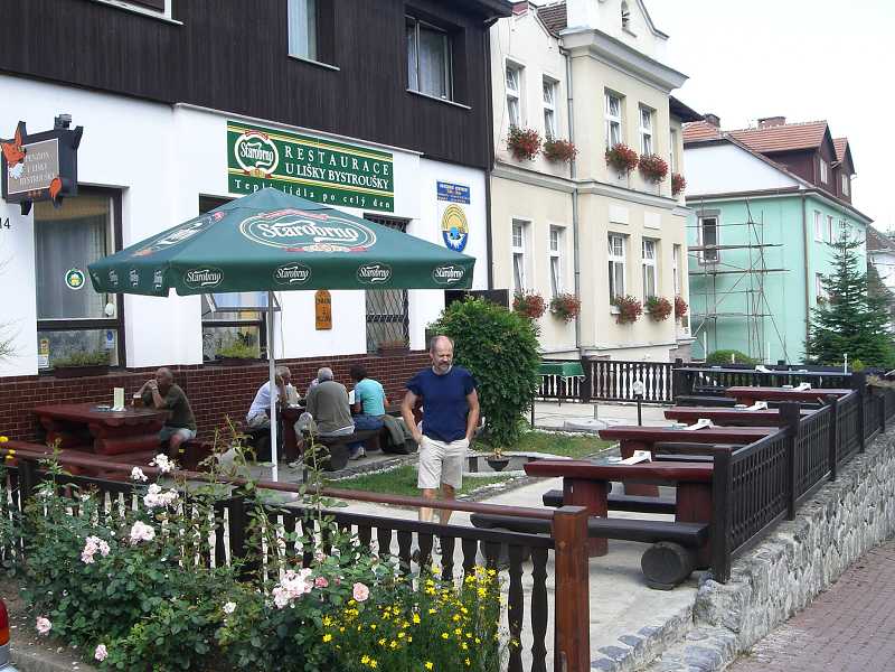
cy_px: 336
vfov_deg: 37.7
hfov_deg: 49.0
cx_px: 448
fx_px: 982
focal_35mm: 38
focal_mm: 6.3
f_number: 4.4
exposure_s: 1/125
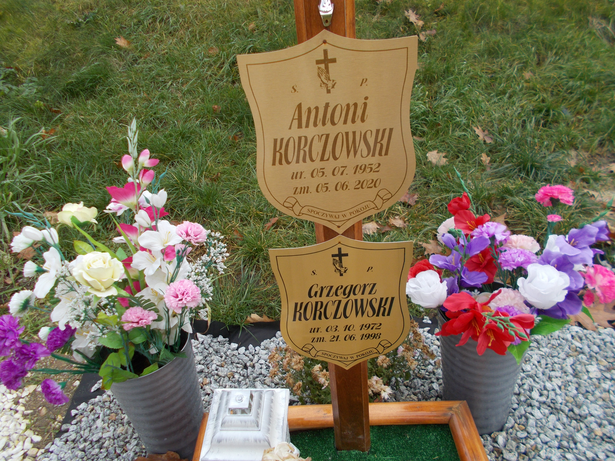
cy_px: 230
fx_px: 462
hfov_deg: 67.3
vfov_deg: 53.1
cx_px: 308
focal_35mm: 26
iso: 80
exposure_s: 1/125
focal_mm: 4.6
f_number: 3.2
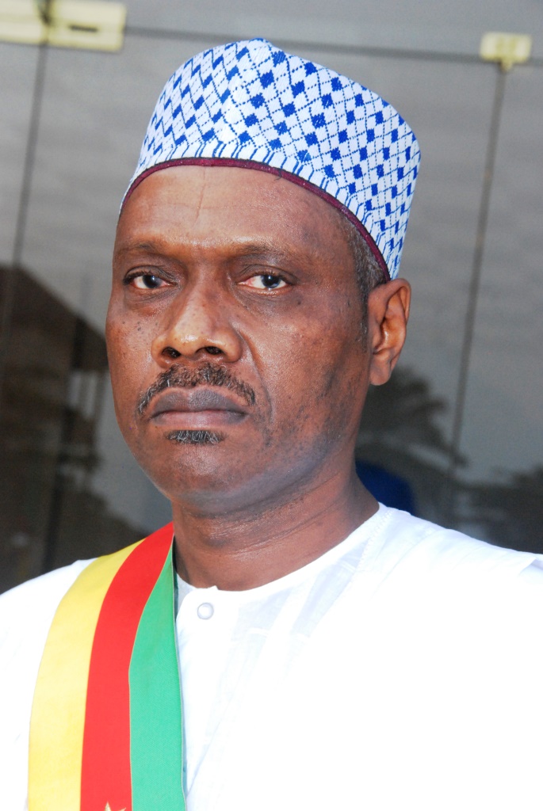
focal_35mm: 98
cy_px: 406
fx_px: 2201
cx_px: 272
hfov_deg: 14.1
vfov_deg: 20.9
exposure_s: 1/60
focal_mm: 65
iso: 1250
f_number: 8
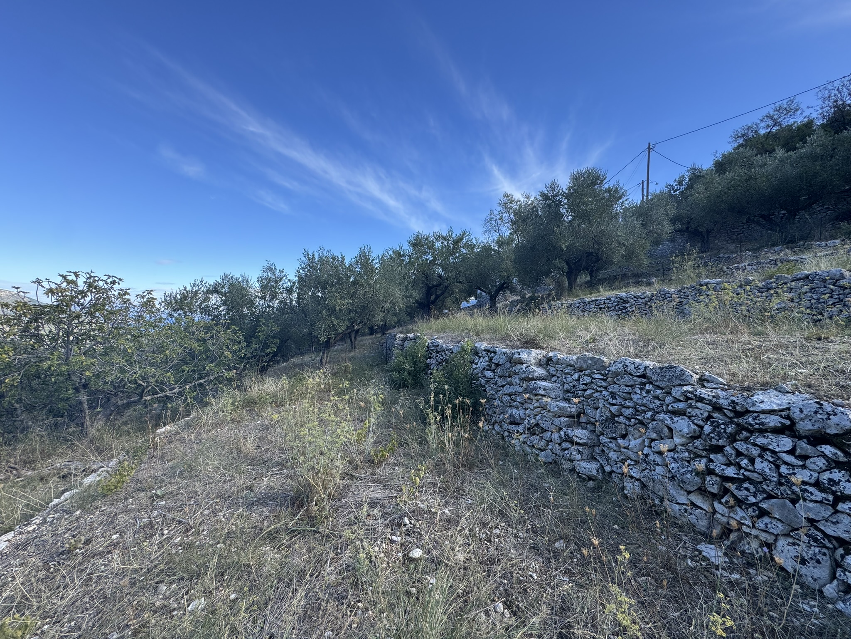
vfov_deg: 85.7
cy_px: 320
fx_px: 344
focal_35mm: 14
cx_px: 426
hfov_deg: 102.1
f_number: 2.2
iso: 40
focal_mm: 2.22
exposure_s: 1/515
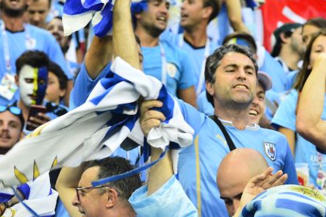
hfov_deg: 6.3
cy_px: 141
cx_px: 226
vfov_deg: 4.2
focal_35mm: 325
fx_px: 2942
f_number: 5.6
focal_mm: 140
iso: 2000
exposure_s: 1/400
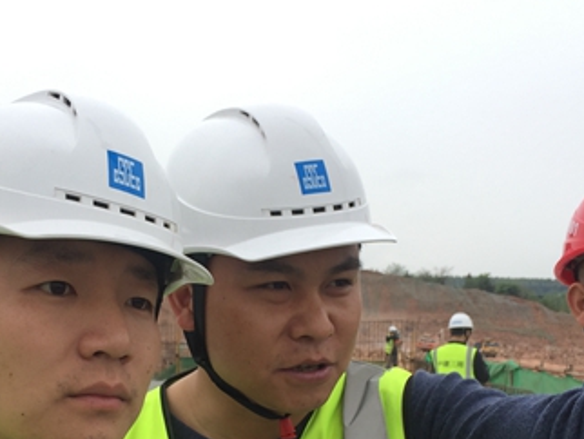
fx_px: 912
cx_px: 223
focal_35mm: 54
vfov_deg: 26.5
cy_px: 356
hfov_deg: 35.3
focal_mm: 4.15
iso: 32
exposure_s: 1/350
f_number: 2.2
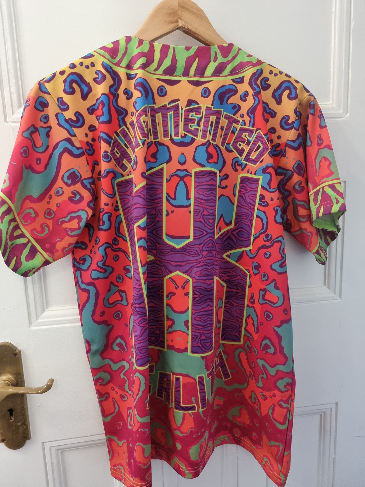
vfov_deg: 71.6
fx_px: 337
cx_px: 182
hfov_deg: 56.8
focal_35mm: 24
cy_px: 244
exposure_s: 1/50
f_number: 1.8
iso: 800
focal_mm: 6.7
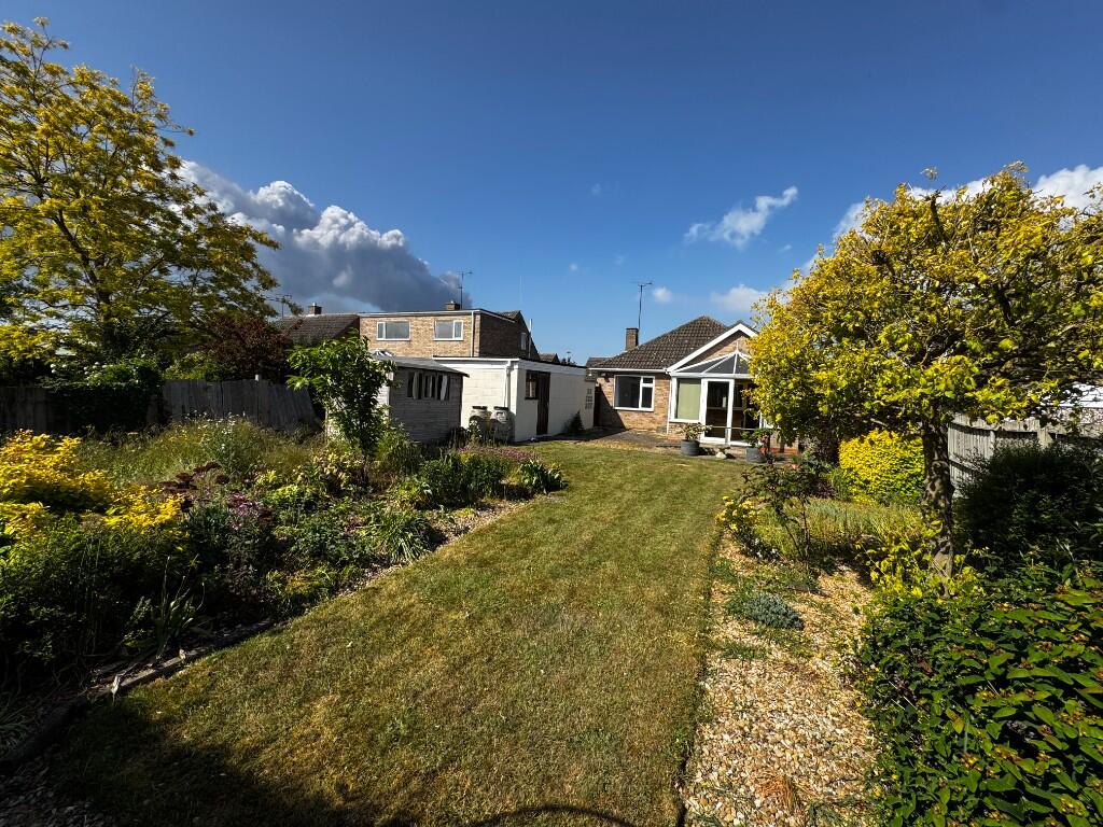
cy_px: 414
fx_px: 446
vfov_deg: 85.7
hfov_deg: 102.1
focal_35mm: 14
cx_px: 552
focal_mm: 2.22
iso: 50
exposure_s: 1/1709
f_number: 2.2
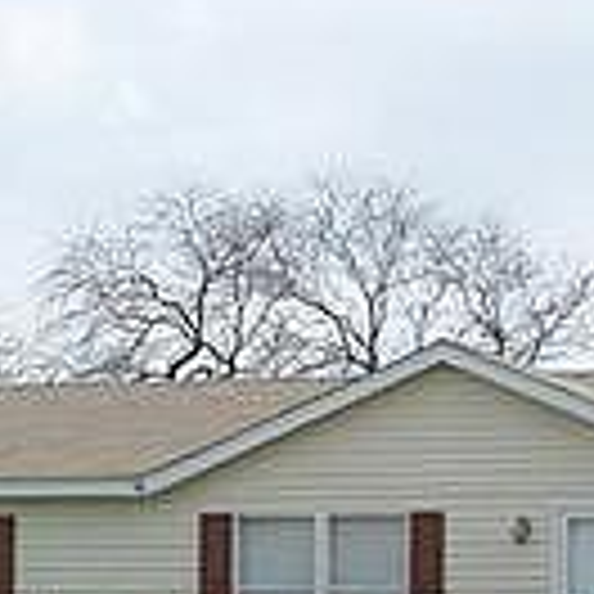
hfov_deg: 10.7
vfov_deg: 10.7
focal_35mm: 163
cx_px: 207
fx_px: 3164
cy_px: 513
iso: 80
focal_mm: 6.3
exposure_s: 1/750
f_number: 4
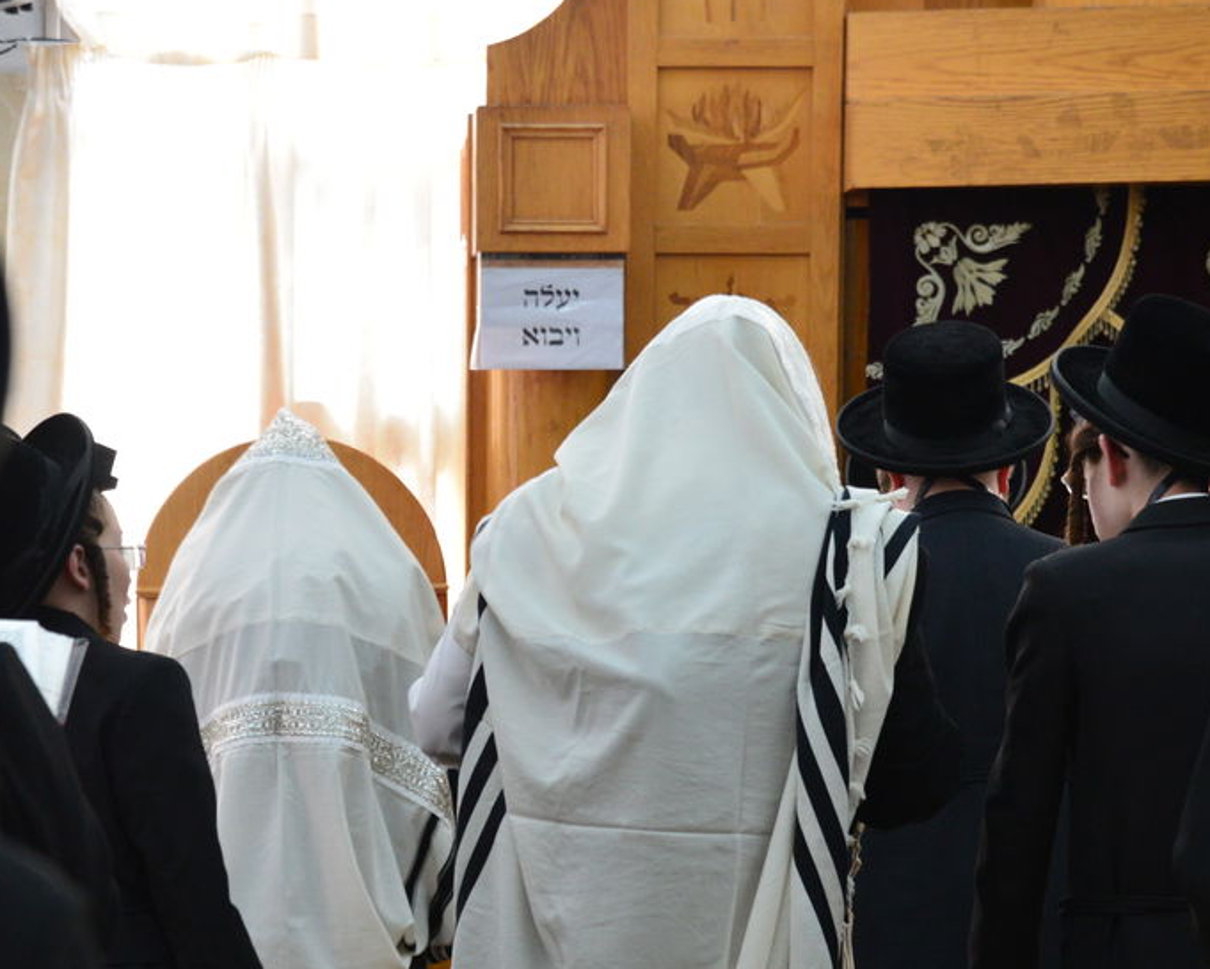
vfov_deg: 8.2
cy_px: 709
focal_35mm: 189
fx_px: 6769
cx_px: 412
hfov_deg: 10.2
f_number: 6.3
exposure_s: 1/200
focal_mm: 98
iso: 2000
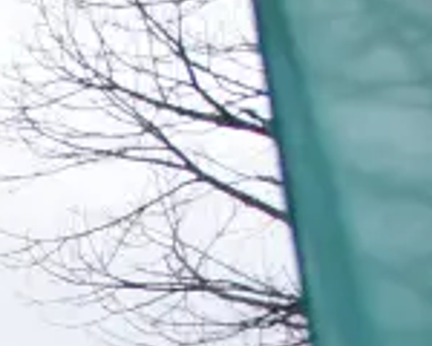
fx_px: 3273
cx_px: -1328
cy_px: 1124
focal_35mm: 256
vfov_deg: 5.6
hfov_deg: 6.2
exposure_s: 1/200
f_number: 5
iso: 100
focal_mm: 22
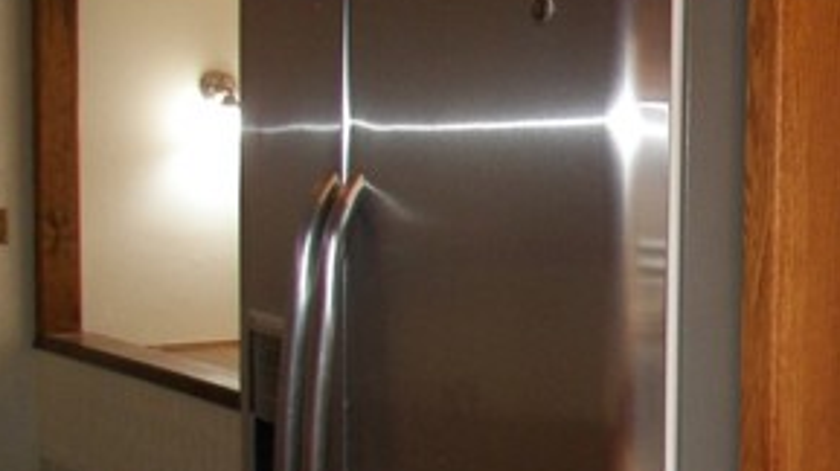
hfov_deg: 23.6
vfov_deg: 13.7
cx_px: 799
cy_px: 468
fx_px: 1936
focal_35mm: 87
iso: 100
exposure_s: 1/30
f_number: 2.8
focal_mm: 6
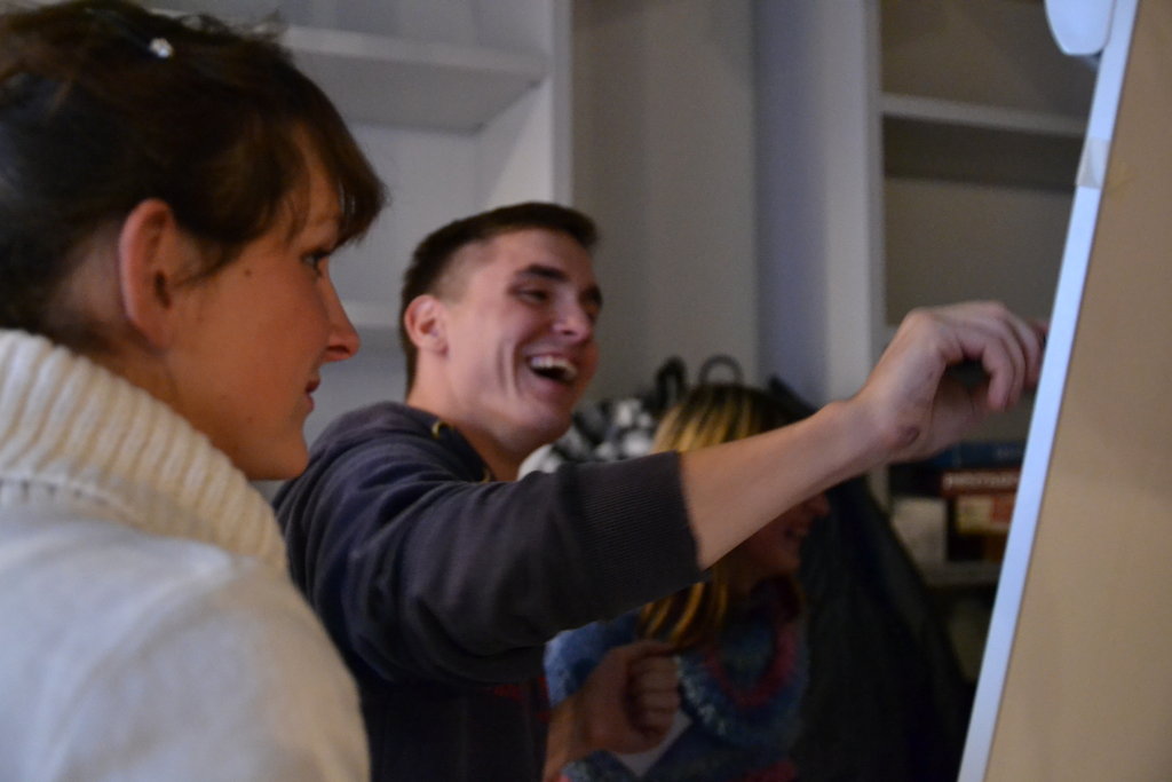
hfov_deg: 45.0
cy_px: 391
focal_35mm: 44
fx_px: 1416
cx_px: 586
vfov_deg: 30.9
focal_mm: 29
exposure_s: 1/40
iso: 3200
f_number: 2.8
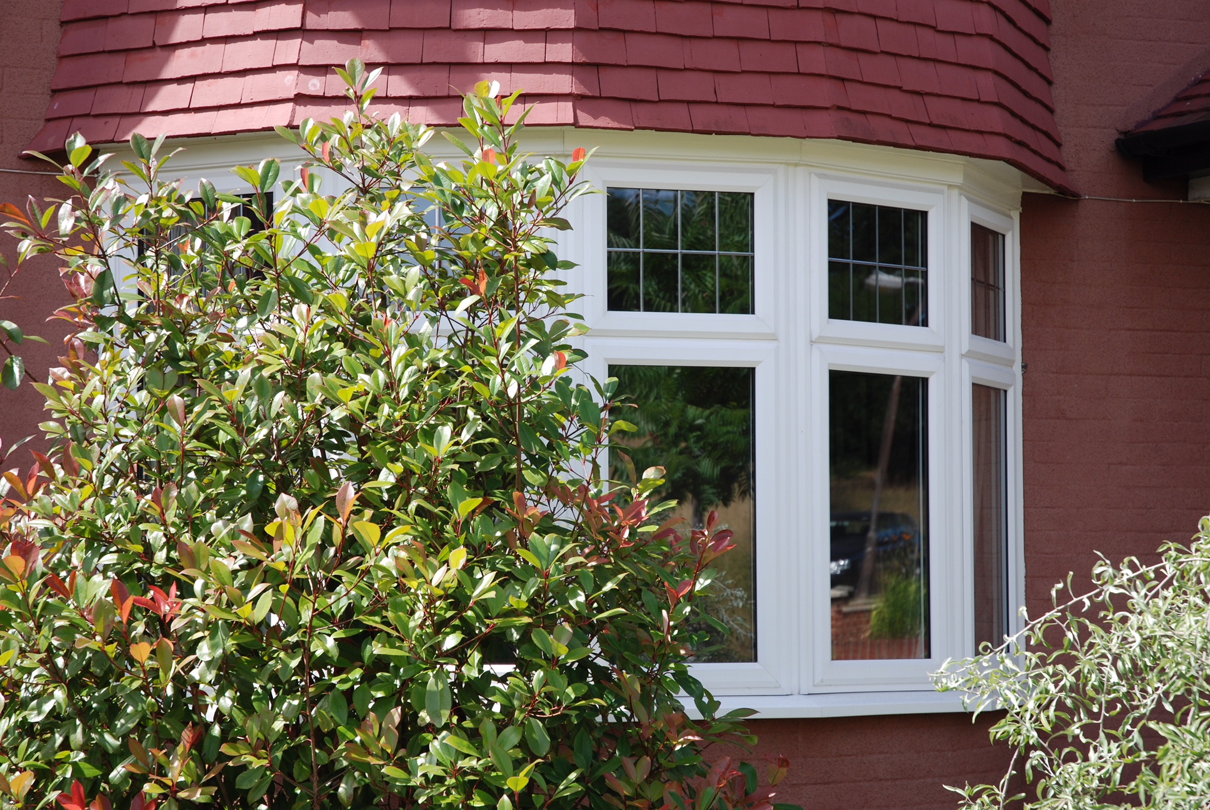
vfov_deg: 15.2
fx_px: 3029
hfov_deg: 22.6
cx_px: 605
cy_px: 405
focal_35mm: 90
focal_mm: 60
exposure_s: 1/400
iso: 200
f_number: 5
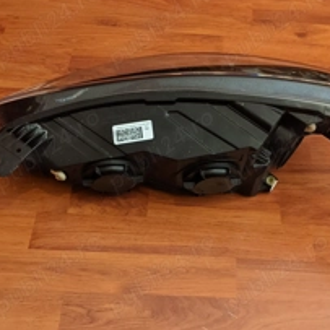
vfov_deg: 36.0
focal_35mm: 47
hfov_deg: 35.7
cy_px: 177
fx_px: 507
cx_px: 218
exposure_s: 1/12.5
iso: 758
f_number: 1.8
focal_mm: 4.44
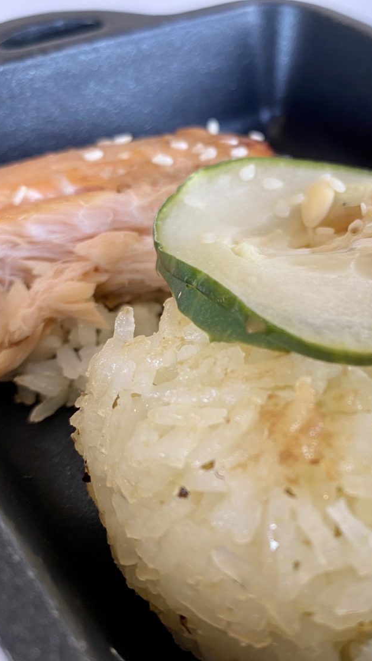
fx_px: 666
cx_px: 275
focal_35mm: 38
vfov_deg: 52.8
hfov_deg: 30.7
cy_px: 331
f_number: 1.8
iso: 80
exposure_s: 1/60
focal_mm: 4.25
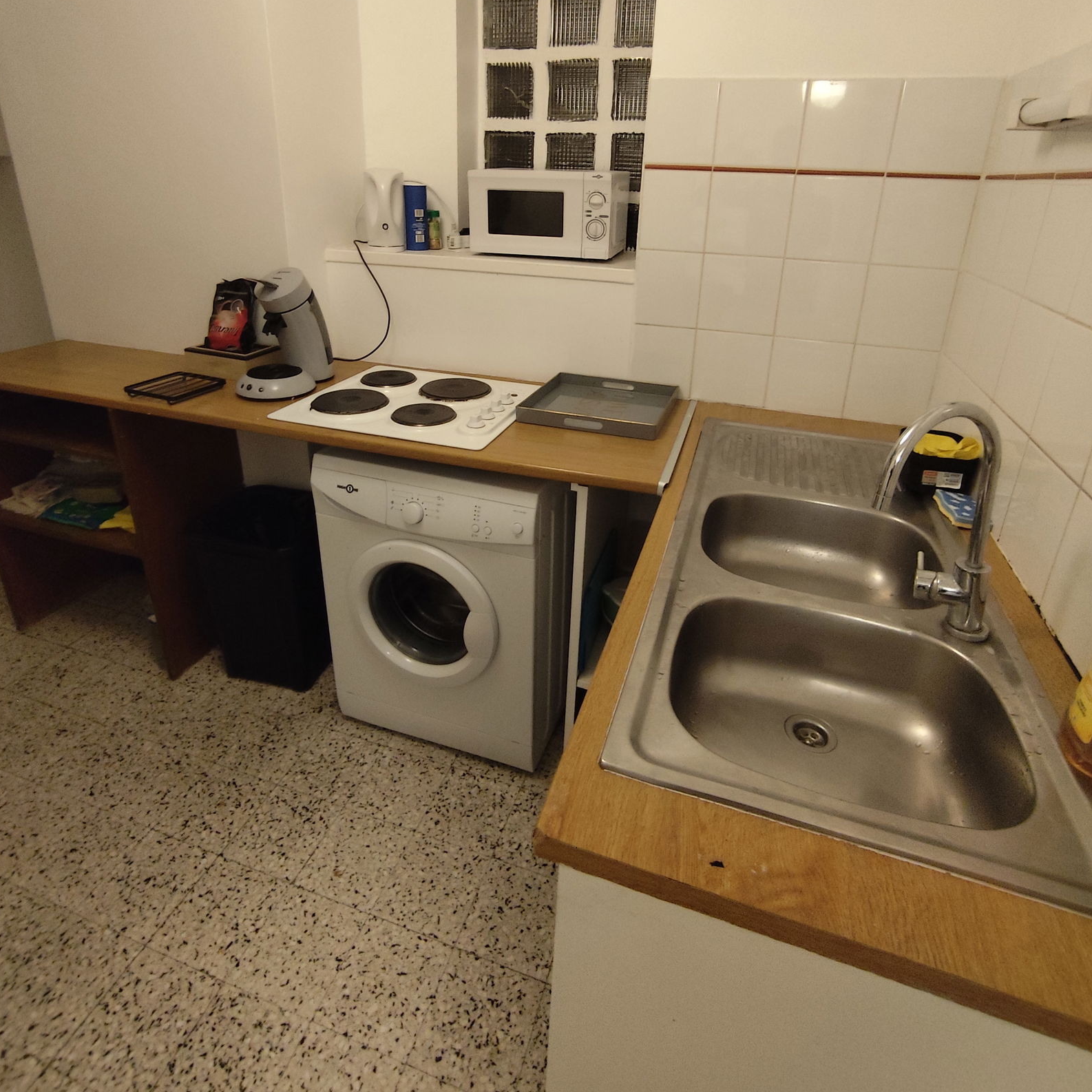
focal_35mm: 19
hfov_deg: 77.7
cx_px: 544
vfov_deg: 76.3
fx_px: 678
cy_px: 409
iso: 500
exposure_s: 1/33.3
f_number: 2.2
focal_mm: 1.65
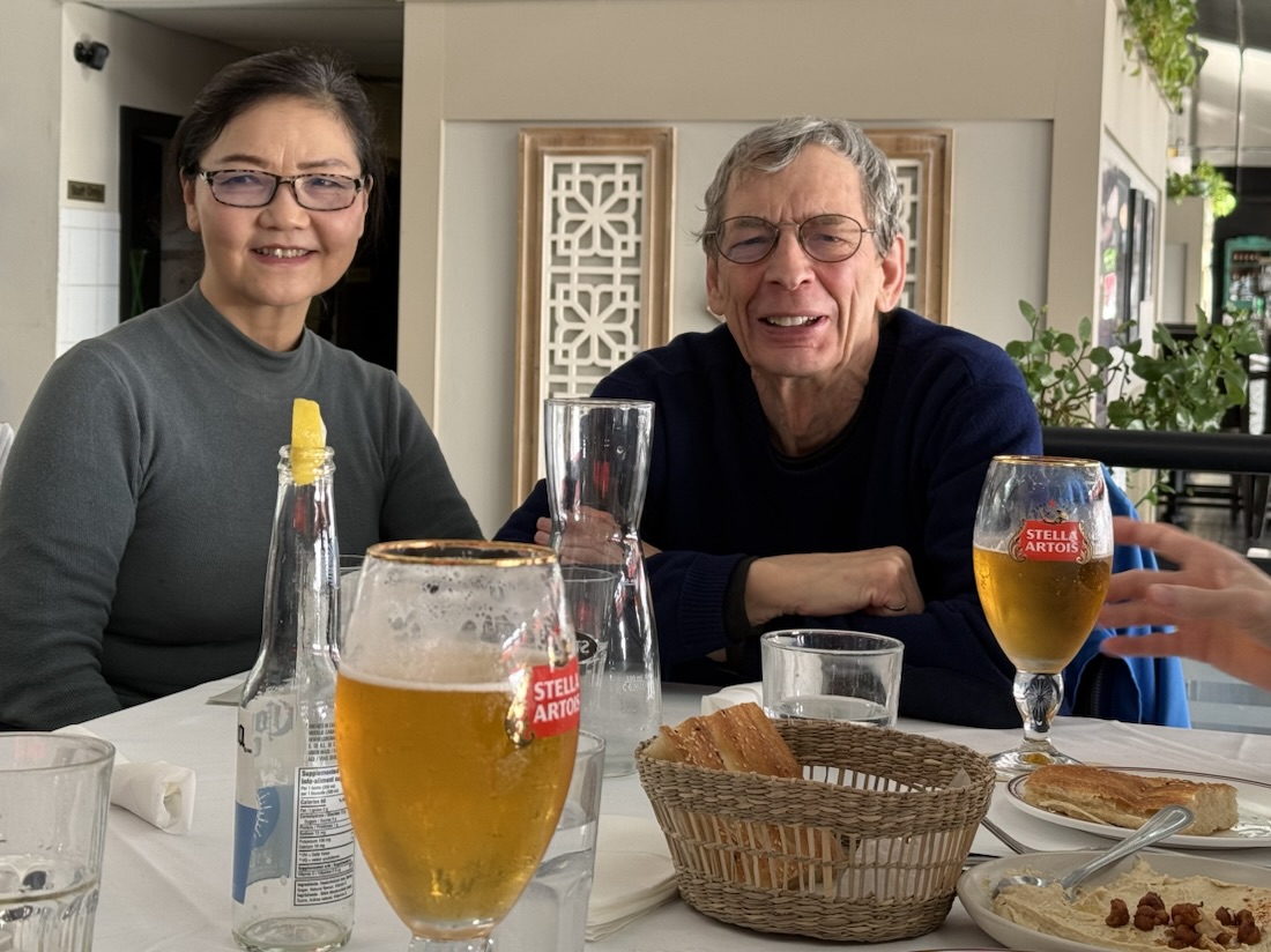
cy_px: 476
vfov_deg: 30.2
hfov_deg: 39.7
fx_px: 1762
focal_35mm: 48
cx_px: 636
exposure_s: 1/60
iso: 64
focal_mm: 6.76
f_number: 1.78
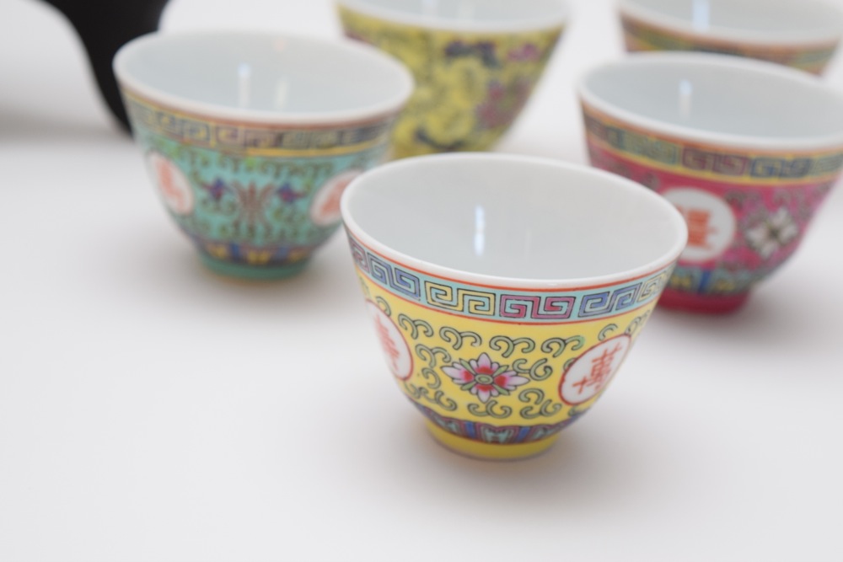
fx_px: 1932
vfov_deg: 16.6
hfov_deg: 24.6
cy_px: 281
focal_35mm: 82
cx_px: 422
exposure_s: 1/60
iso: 800
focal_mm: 55
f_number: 5.6
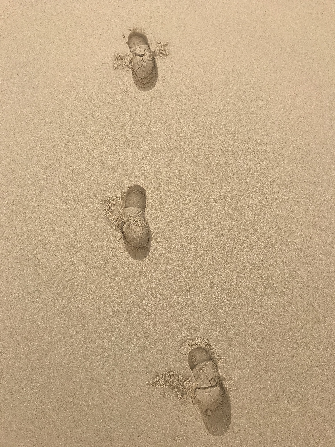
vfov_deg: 63.4
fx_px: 361
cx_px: 168
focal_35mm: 28
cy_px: 224
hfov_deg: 49.7
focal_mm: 3.99
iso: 20
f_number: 1.8
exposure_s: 1/689
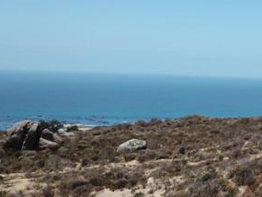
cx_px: 246
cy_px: 145
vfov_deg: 20.0
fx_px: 553
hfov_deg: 25.6
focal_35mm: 73
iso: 100
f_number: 2.2
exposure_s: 1/1812
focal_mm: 4.73
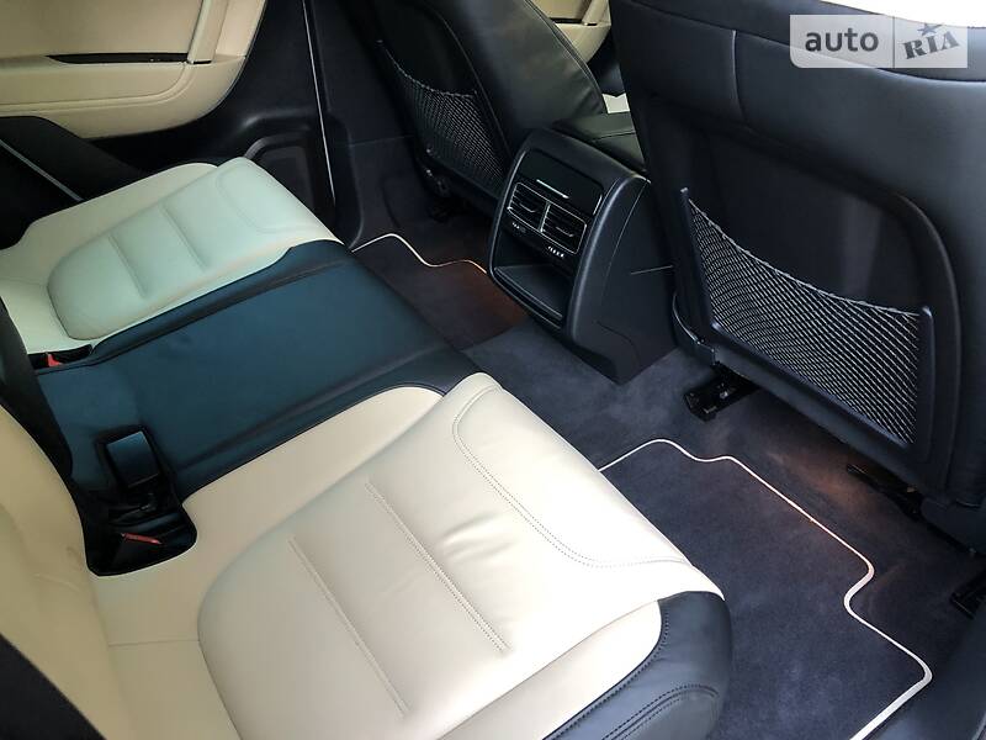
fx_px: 798
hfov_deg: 63.4
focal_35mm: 28
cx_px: 493
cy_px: 370
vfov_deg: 49.7
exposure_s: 1/15
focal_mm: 4
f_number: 1.8
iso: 80
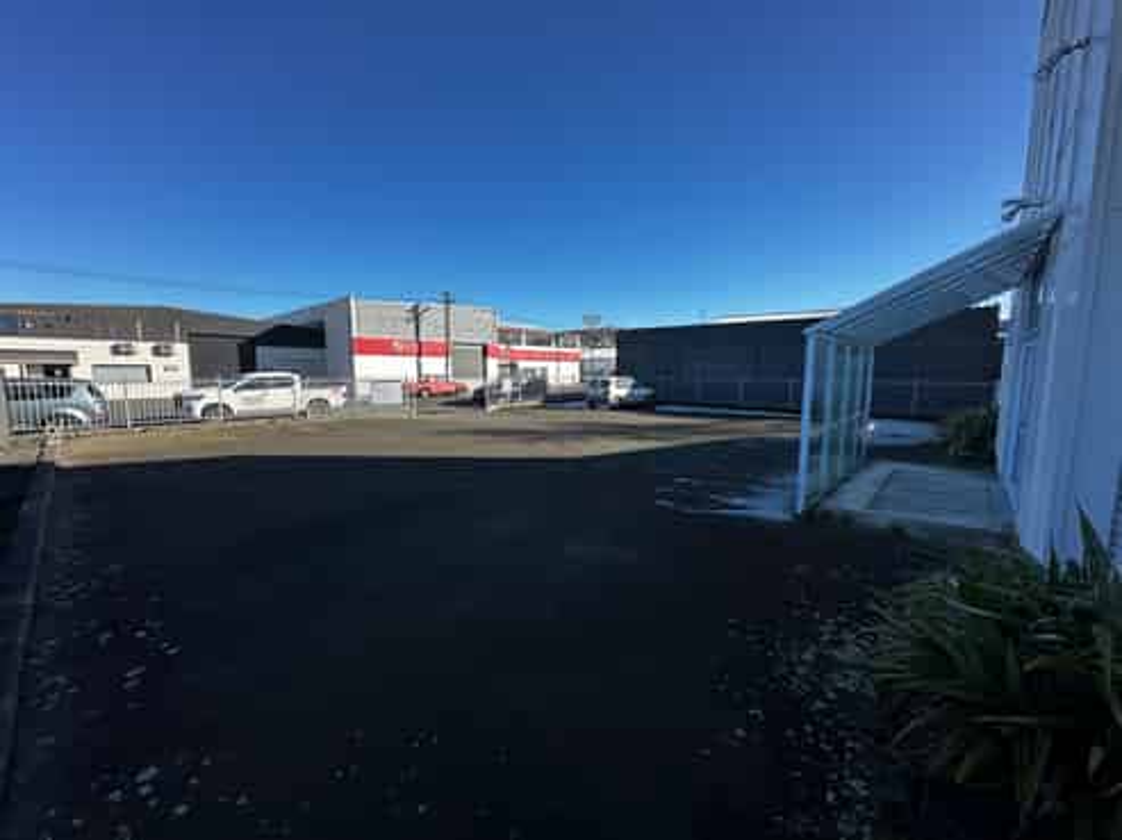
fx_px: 453
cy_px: 420
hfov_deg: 102.1
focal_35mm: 14
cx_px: 561
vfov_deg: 85.6
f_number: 2.2
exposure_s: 1/1082
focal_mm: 2.22
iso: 50
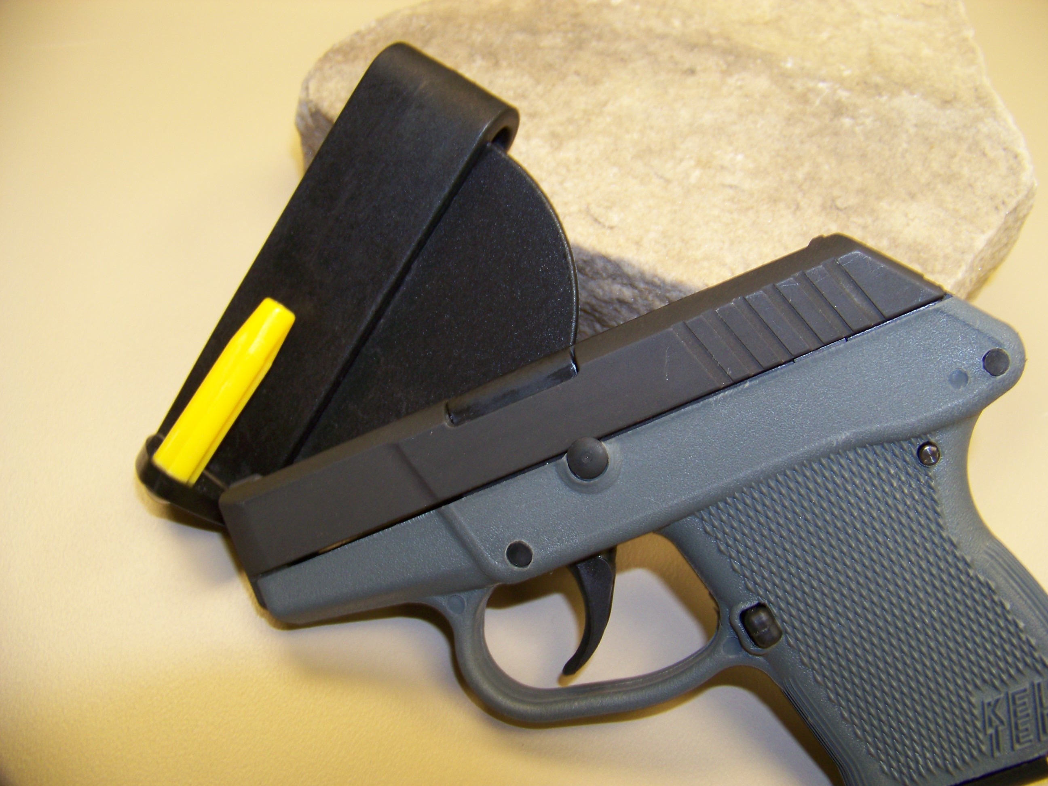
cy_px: 393
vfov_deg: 39.7
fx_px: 1090
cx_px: 524
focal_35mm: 36
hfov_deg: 51.4
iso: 100
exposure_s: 1/30
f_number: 2.8
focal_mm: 5.85
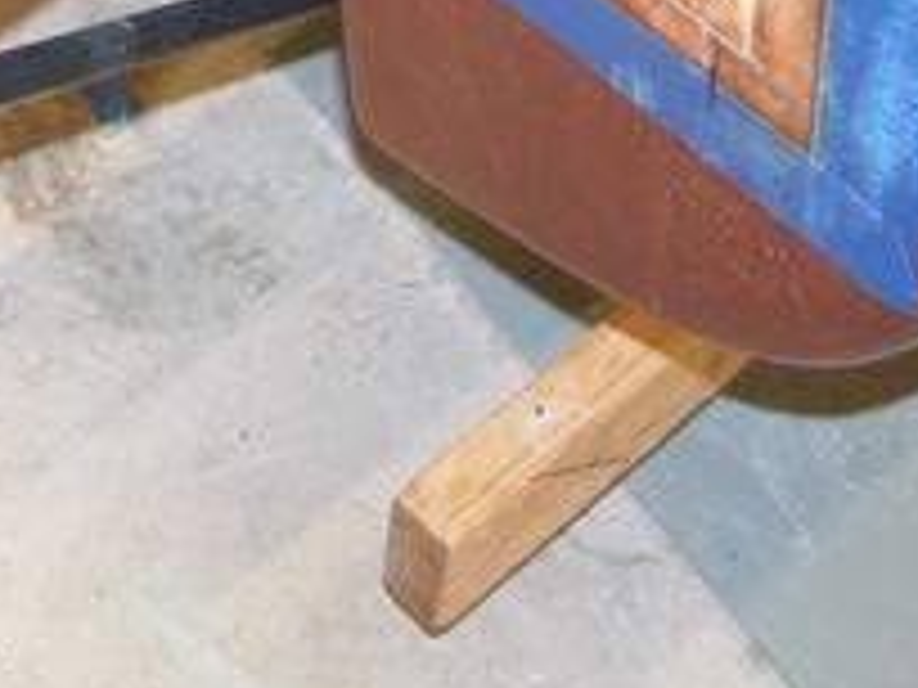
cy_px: -369
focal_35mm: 110
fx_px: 2917
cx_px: 18
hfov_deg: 17.5
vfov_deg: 12.7
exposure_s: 1/15.3
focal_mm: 8.9
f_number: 2.8
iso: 200
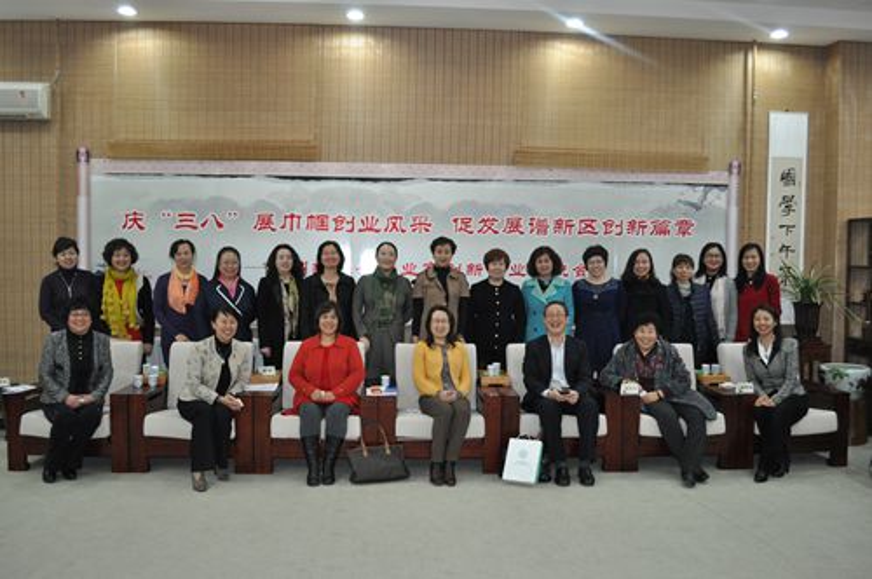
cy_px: 290
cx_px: 436
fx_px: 726
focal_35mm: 30
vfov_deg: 43.5
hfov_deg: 62.0
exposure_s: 1/60
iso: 800
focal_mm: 20
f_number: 3.8
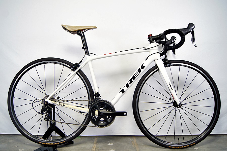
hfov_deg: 61.9
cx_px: 114
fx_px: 189
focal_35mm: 30
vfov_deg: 43.6
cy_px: 76
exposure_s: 1/60
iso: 200
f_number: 3.5
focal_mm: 20
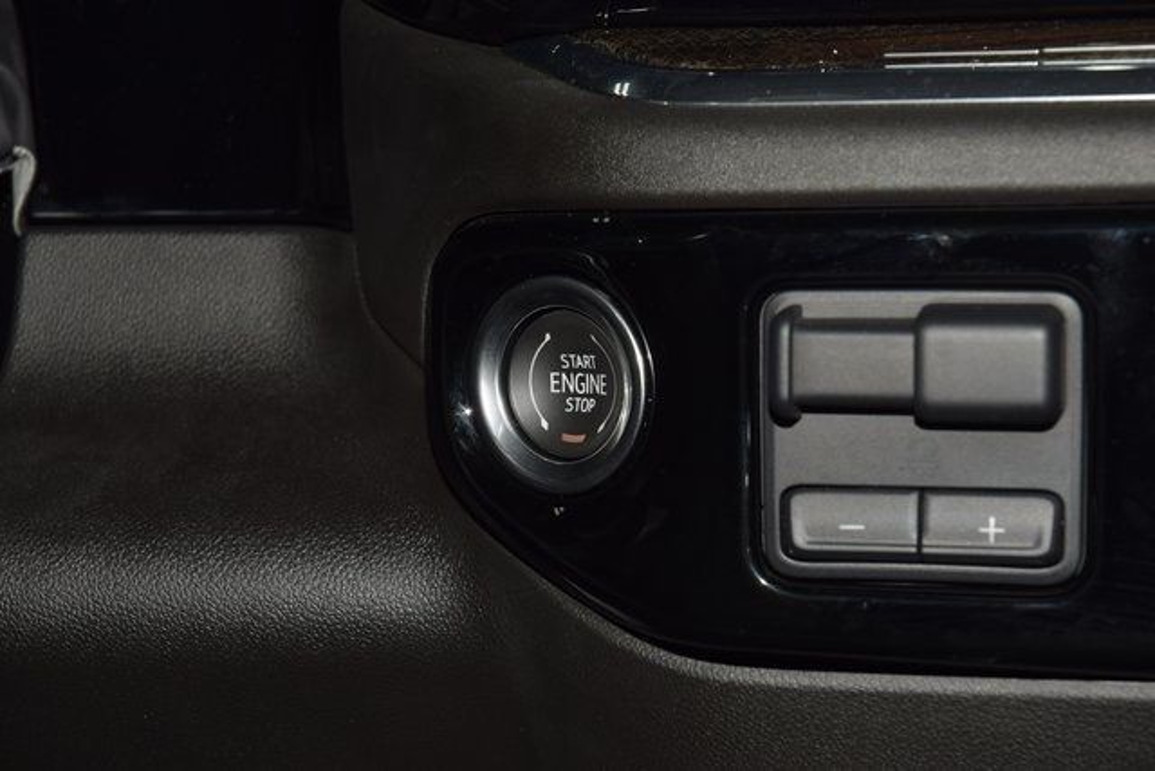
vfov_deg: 13.0
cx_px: 578
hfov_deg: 19.5
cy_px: 386
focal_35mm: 105
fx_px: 3369
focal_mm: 70
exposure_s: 1/125
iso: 100
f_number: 8
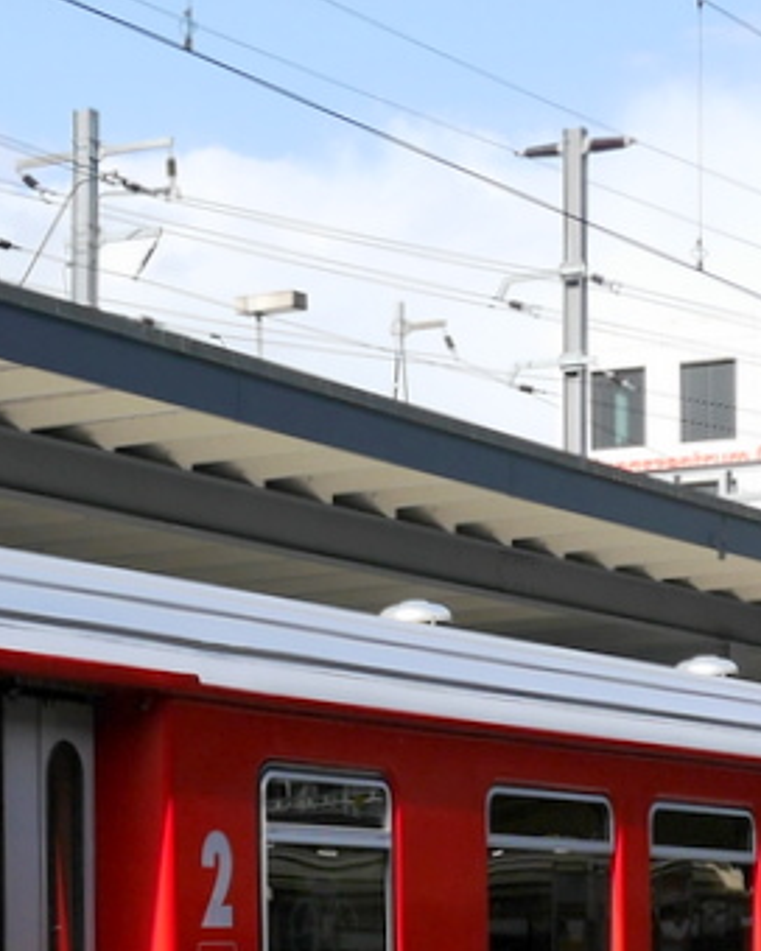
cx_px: 45
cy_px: 1052
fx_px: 3885
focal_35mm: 138
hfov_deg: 11.1
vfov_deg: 13.7
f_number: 8
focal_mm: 20
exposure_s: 1/400
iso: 160
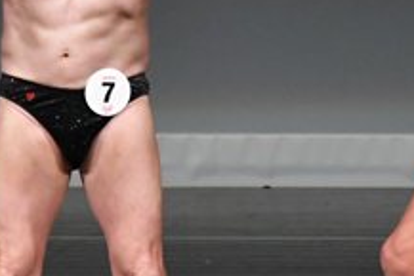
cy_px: 103
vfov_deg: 1.2
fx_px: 12923
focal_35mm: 1123
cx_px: 350
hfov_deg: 1.8
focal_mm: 210
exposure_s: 1/400
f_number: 5.6
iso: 4000
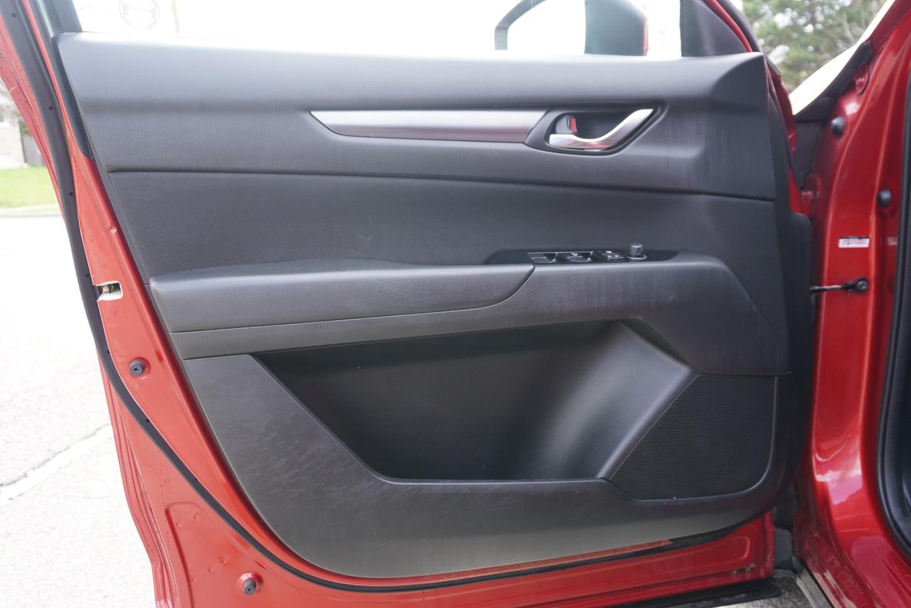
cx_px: 456
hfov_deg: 64.5
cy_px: 304
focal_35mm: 28
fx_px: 721
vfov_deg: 45.7
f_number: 4
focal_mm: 19
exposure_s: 1/160
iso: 320
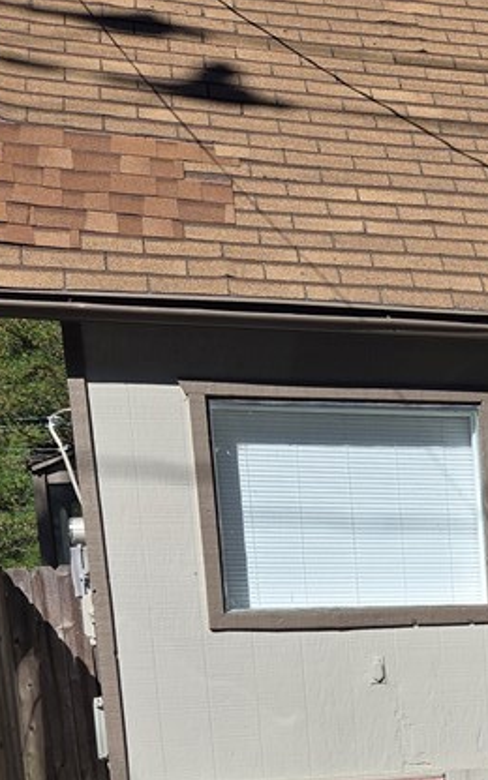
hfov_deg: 20.1
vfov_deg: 31.0
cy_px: 812
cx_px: 604
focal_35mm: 60
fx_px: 1277
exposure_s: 1/2921
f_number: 1.8
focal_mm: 5.4
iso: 32
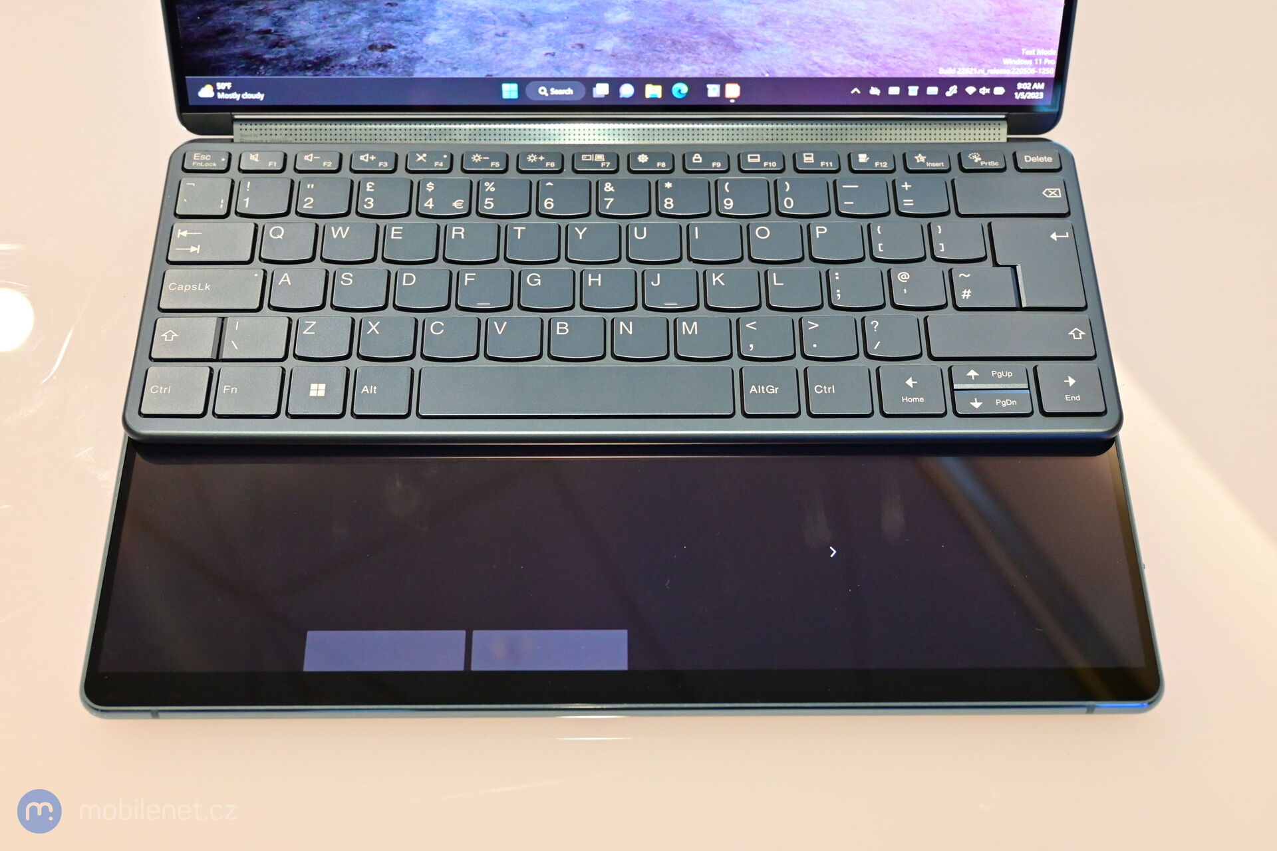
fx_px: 1490
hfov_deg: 46.4
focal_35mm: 42
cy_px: 426
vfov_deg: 31.9
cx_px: 638
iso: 1000
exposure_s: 1/50
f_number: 4.5
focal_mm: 28
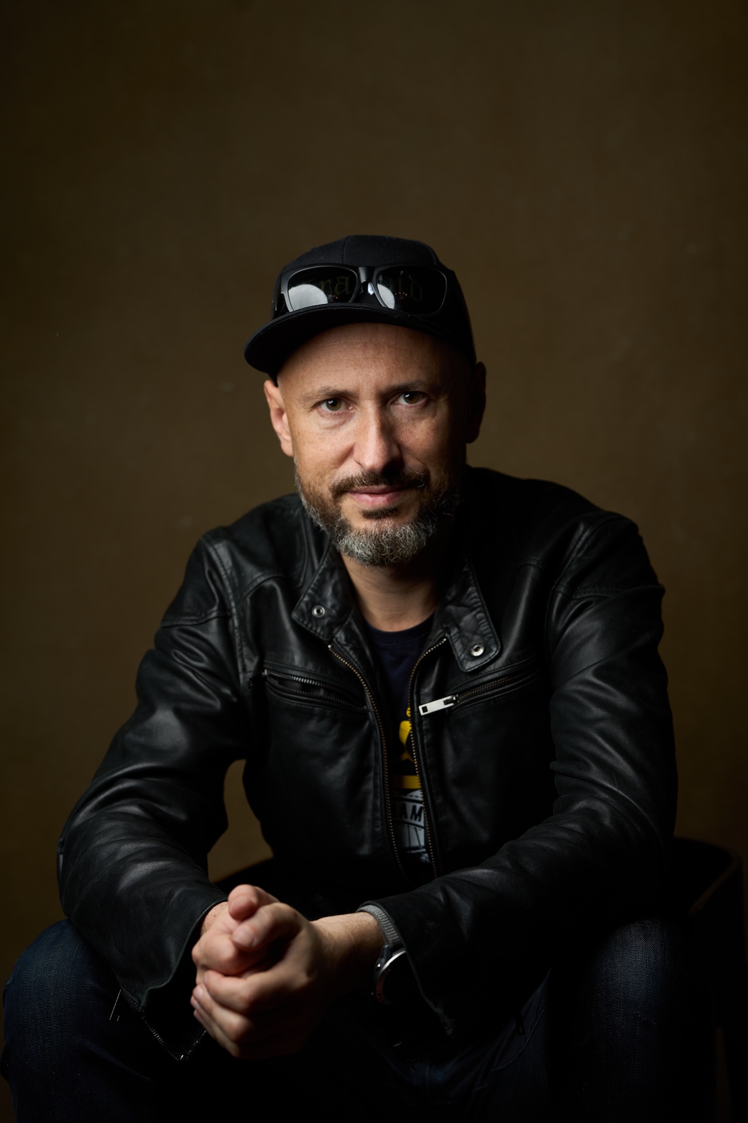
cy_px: 562
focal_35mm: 85
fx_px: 2649
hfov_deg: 16.1
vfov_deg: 23.9
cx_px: 374
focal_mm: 85
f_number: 3.5
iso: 100
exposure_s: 1/200
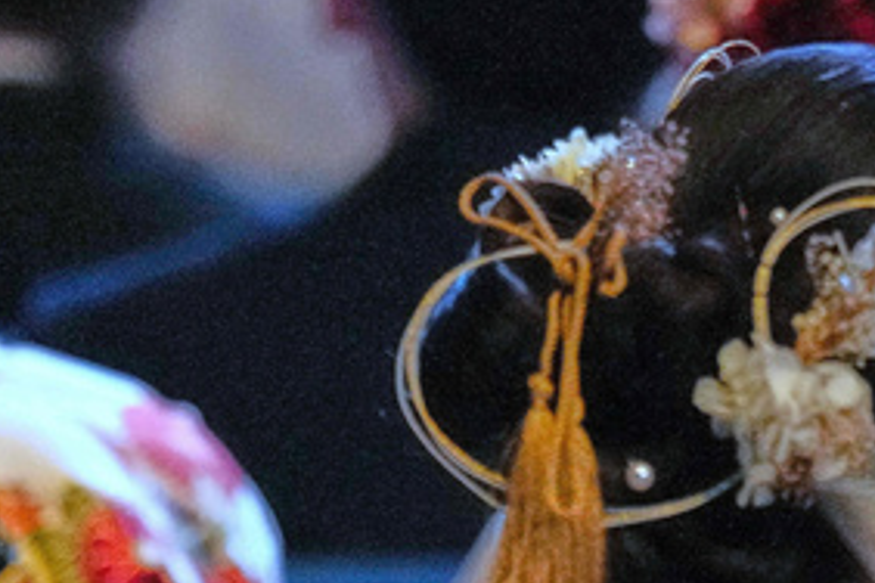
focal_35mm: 549
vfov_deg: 2.5
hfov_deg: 3.7
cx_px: 1024
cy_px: 160
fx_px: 13343
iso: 6400
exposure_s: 1/125
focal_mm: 151
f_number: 3.2
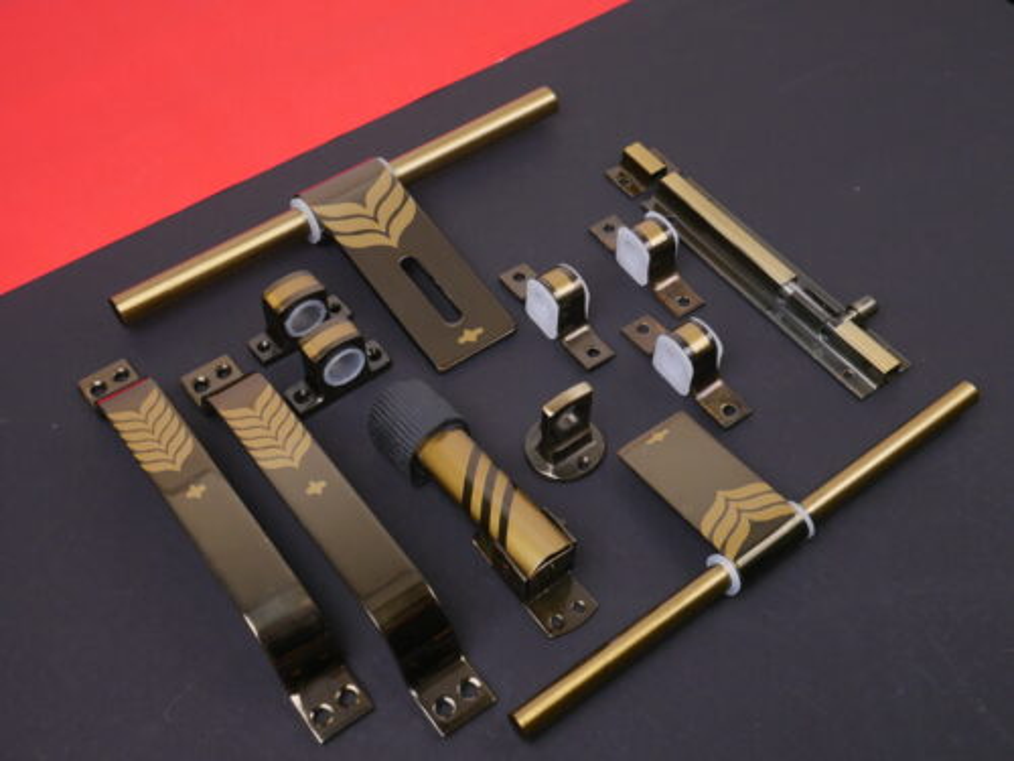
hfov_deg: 44.8
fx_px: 1230
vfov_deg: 34.3
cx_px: 507
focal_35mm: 42
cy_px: 380
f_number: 7.1
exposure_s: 1/30
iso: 1000
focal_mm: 21
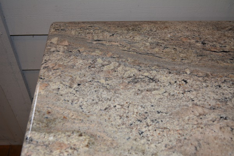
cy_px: 78
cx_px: 117
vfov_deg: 34.2
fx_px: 253
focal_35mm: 39
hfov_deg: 49.6
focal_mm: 26
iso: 640
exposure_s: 1/60
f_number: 4.2
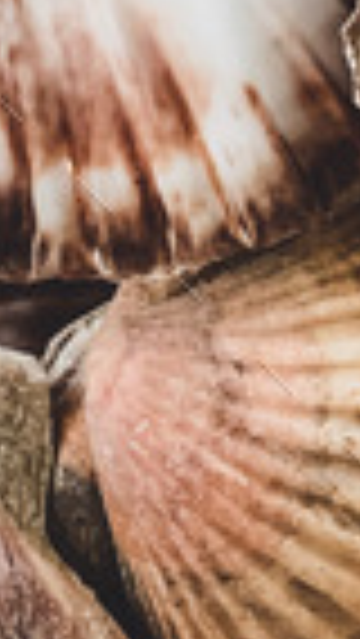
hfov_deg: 7.6
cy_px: -331
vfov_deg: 12.9
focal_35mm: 157
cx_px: 477
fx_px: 2661
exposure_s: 1/50
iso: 125
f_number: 1.8
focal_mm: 4.25
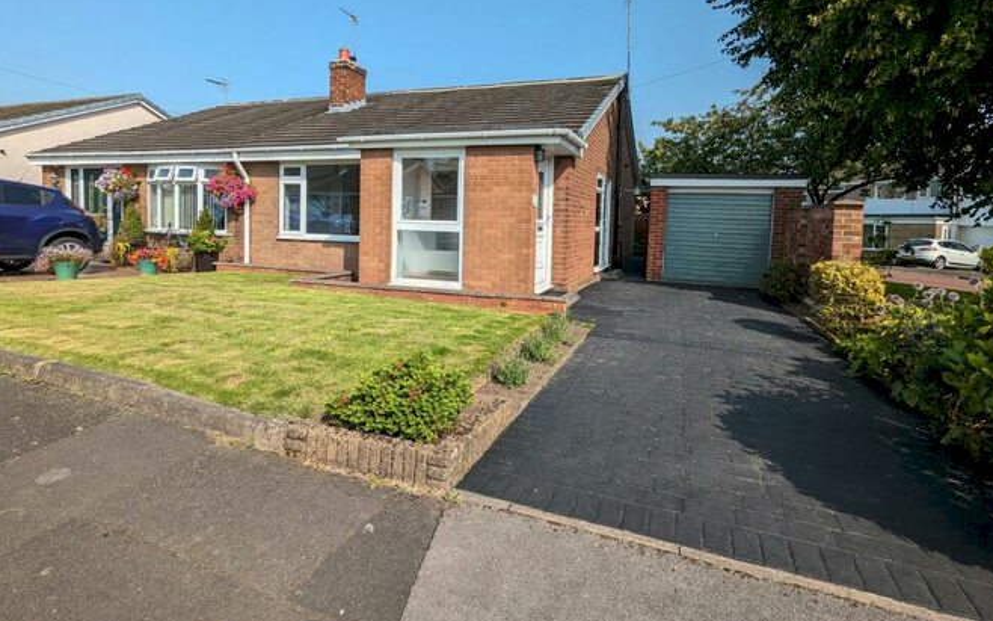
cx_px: 500
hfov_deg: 91.1
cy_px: 243
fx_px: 487
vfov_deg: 64.3
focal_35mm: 18
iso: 45
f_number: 2.2
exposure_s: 1/1686
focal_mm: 2.35
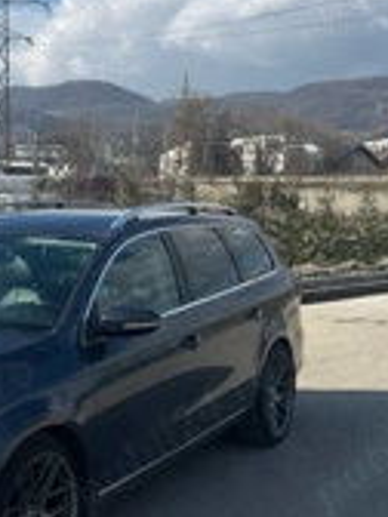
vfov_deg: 31.2
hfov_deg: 22.7
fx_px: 927
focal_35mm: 62
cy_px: 231
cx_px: -3
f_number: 1.6
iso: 50
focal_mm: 5.96
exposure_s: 1/2778
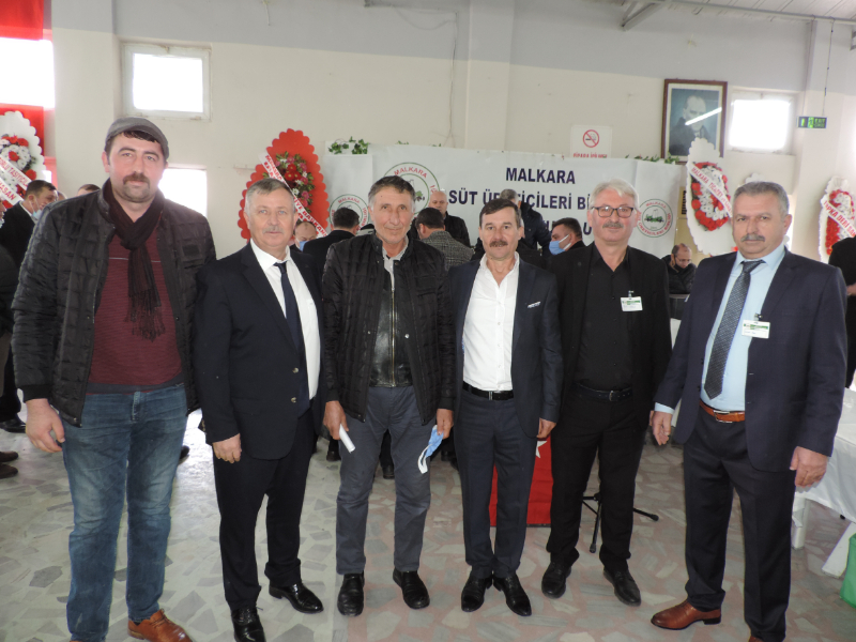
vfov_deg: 56.8
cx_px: 428
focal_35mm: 24
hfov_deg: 71.6
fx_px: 593
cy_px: 321
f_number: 3
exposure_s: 1/30
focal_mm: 4.3
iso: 200
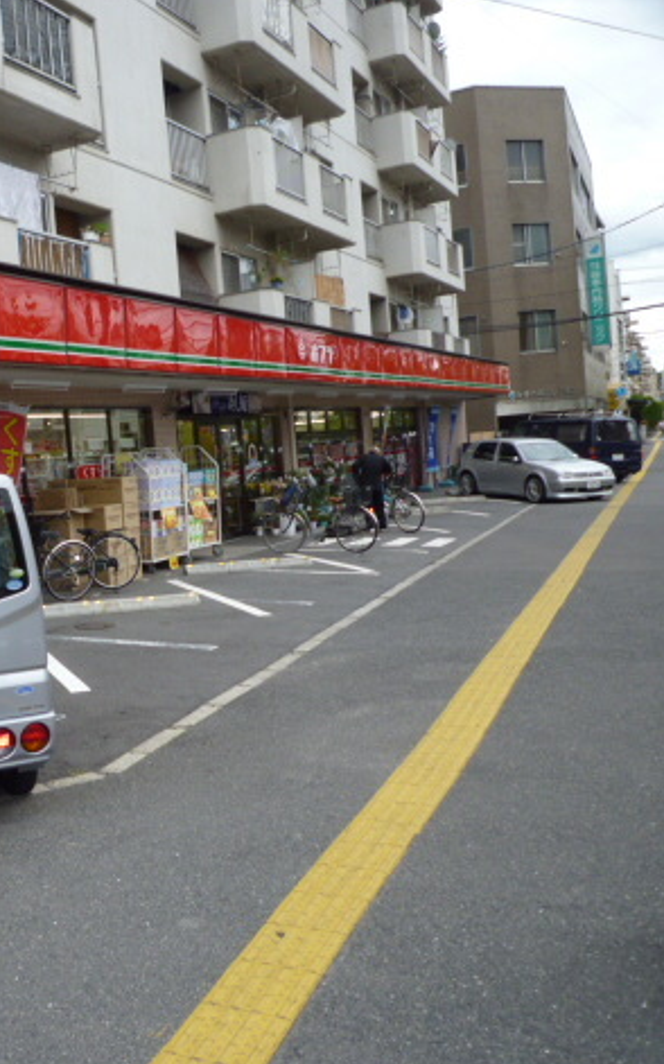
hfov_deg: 33.2
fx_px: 1043
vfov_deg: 54.0
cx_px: 50
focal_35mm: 36
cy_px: 531
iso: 100
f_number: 2.8
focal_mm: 4.4
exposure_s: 1/320
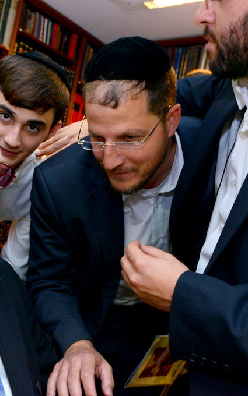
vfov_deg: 46.2
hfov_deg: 29.3
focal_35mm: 43
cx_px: 54
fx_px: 465
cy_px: 199
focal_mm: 28
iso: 1250
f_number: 5.6
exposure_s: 1/80
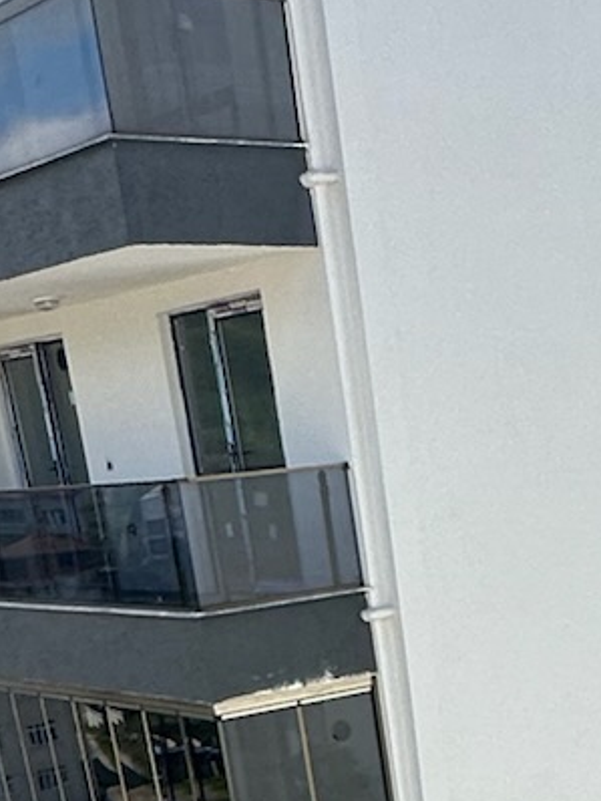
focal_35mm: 72
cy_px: 1085
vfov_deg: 23.4
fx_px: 1665
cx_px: 667
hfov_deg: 19.6
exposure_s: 1/1350
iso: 50
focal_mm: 2.22
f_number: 2.2
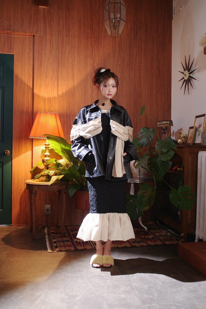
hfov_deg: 37.9
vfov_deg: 54.4
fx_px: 300
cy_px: 154
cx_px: 103
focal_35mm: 35
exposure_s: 1/50
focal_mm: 18.3
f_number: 2.8
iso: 1250
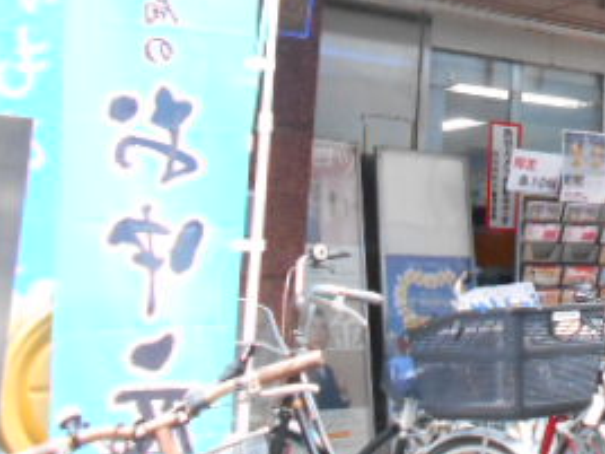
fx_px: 1084
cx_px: 641
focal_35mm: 62
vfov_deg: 23.1
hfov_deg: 28.7
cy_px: 54
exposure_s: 1/250
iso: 800
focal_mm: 4.6
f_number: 3.2
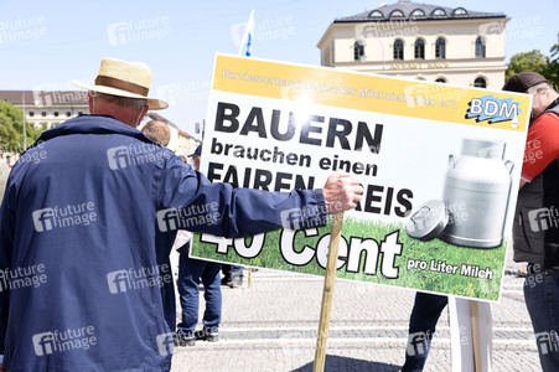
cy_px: 186
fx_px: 807
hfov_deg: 38.2
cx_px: 280
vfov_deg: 26.0
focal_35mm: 52
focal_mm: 52
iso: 160
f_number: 8
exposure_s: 1/160
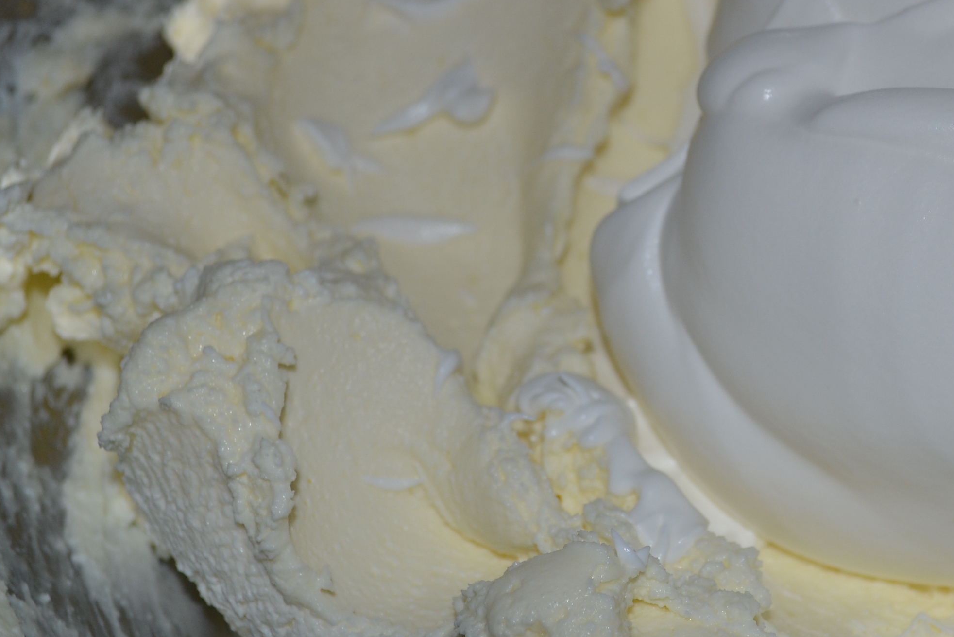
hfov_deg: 21.2
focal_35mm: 95
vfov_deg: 14.4
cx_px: 765
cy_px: 244
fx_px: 2518
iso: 220
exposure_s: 1/60
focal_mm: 36
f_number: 5
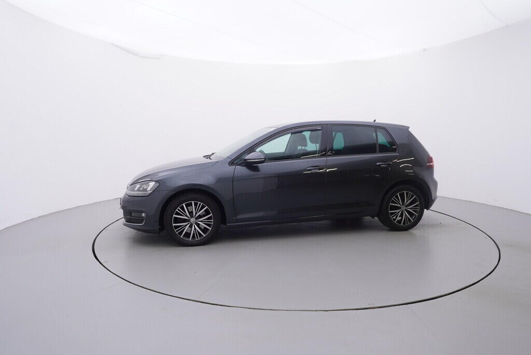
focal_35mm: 22
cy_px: 178
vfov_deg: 56.2
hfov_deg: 77.3
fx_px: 332
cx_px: 266
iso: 200
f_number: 5
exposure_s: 1/80
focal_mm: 15
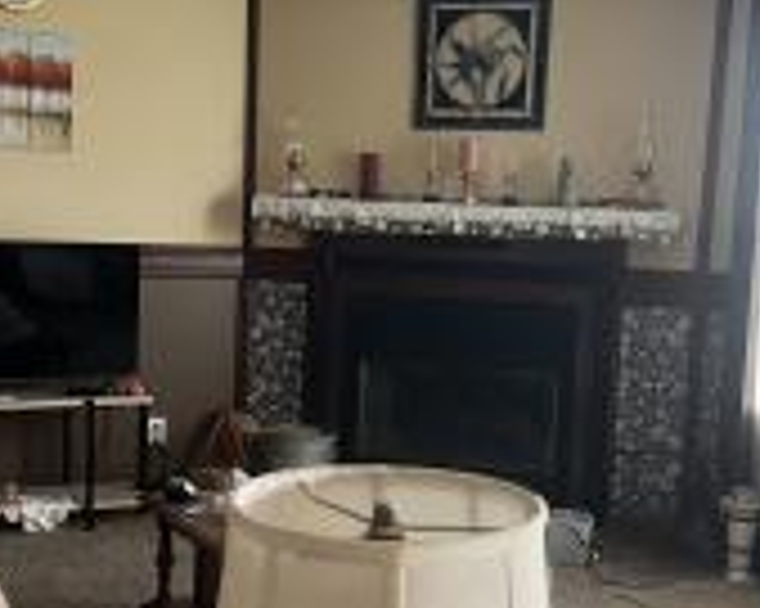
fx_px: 1349
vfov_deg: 25.3
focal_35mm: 60
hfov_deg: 31.5
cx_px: 351
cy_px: 378
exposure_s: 1/60
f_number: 1.5
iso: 160
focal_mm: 5.7
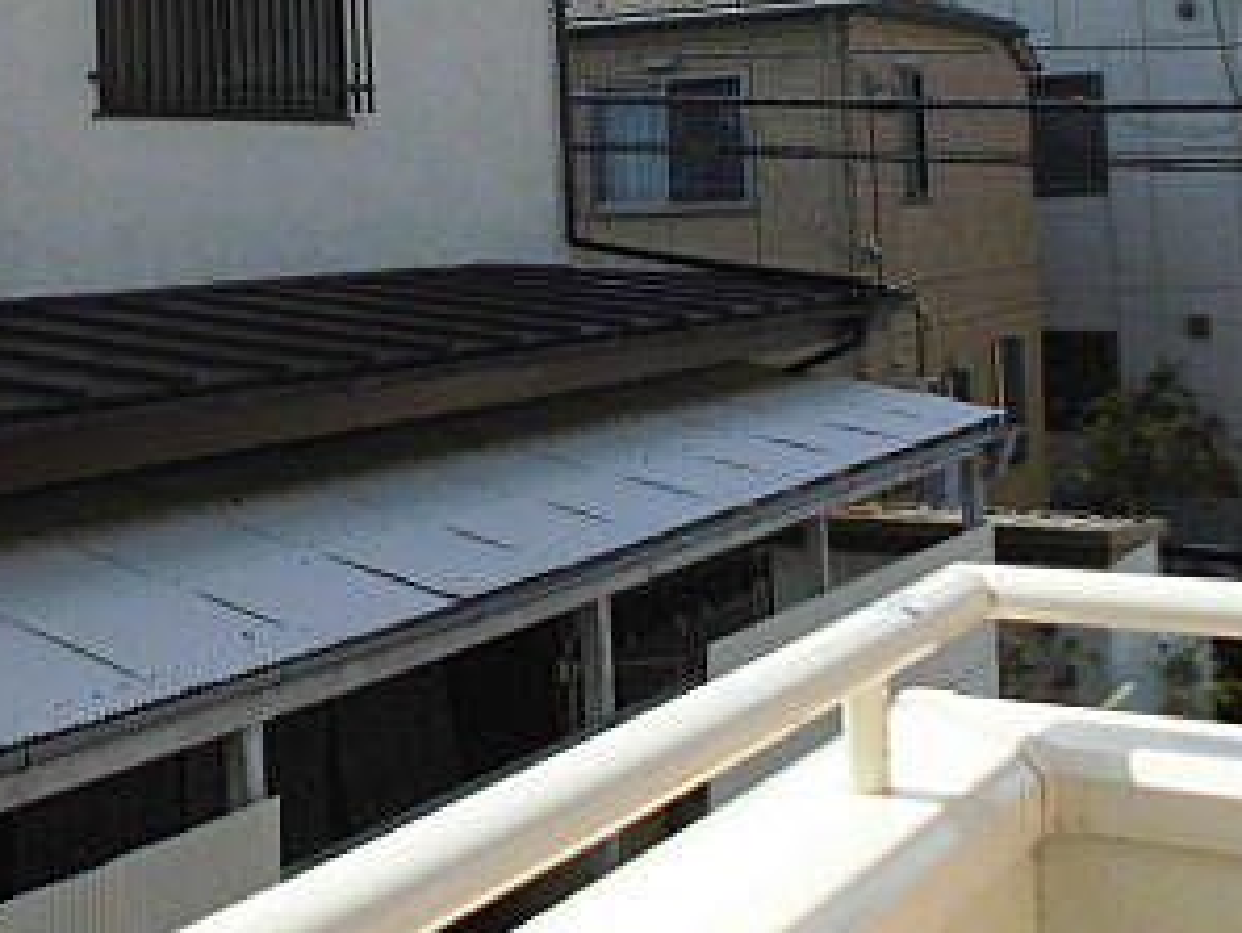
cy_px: 63
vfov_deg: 25.2
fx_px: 2010
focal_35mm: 56
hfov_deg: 33.2
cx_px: 213
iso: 100
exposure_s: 1/640
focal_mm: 4.6
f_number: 3.5
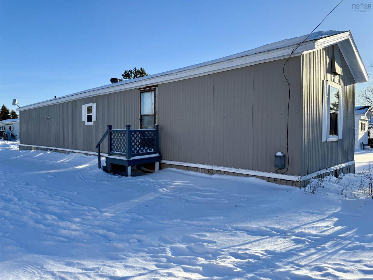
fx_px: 259
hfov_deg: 71.6
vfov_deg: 56.8
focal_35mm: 24
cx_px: 186
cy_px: 140
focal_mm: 6.76
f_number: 1.78
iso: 100
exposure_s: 1/4405
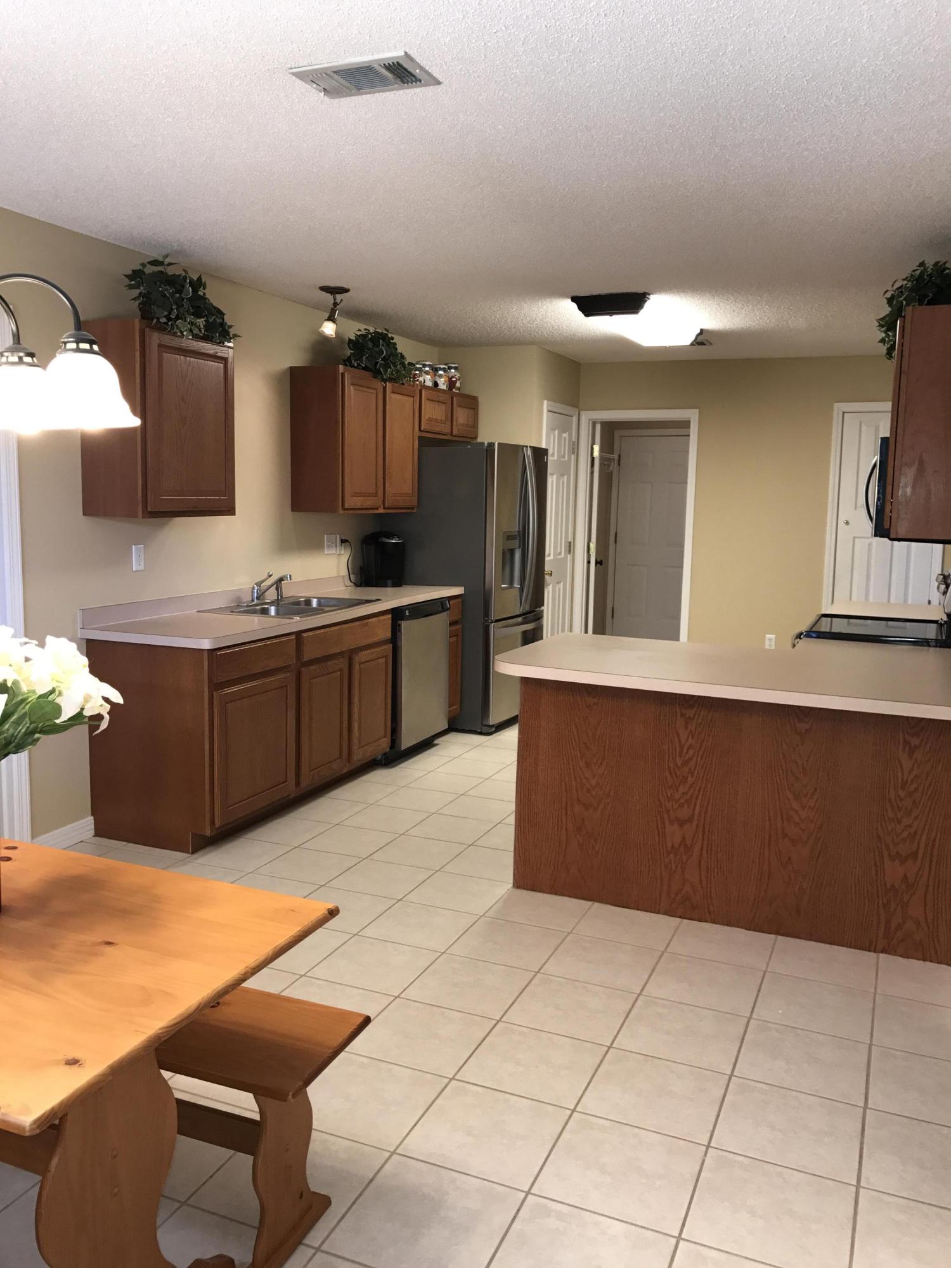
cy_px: 634
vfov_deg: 63.4
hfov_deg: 49.7
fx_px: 1026
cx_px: 476
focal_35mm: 28
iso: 32
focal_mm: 3.99
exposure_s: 1/30
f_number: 1.8
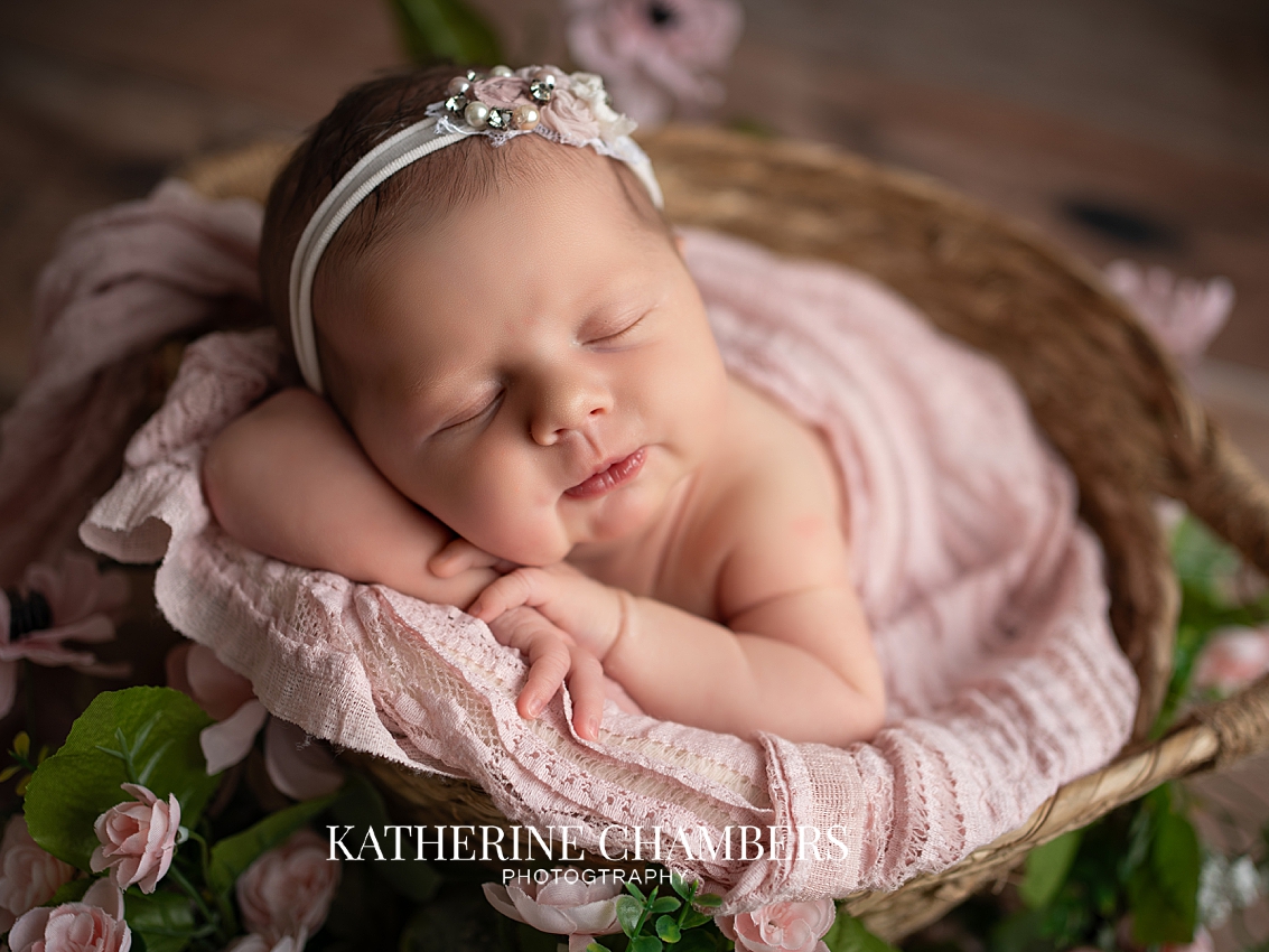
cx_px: 587
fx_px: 1393
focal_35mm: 38
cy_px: 475
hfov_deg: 48.9
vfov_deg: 37.7
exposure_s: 1/160
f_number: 2.2
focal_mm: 35
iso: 80
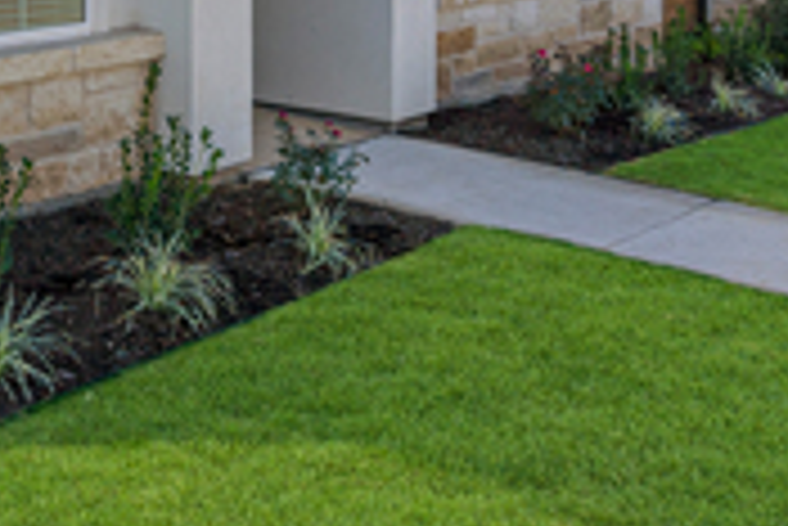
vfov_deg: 20.0
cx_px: -95
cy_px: -178
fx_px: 1358
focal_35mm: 62
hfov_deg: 29.0
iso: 100
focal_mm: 17
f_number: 9
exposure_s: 1/200
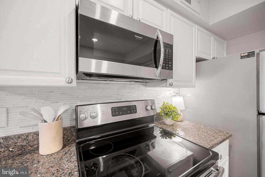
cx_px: 132
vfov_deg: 81.2
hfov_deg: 104.2
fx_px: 103
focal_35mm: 14
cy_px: 88
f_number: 4
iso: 100
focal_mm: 14
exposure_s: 1/8
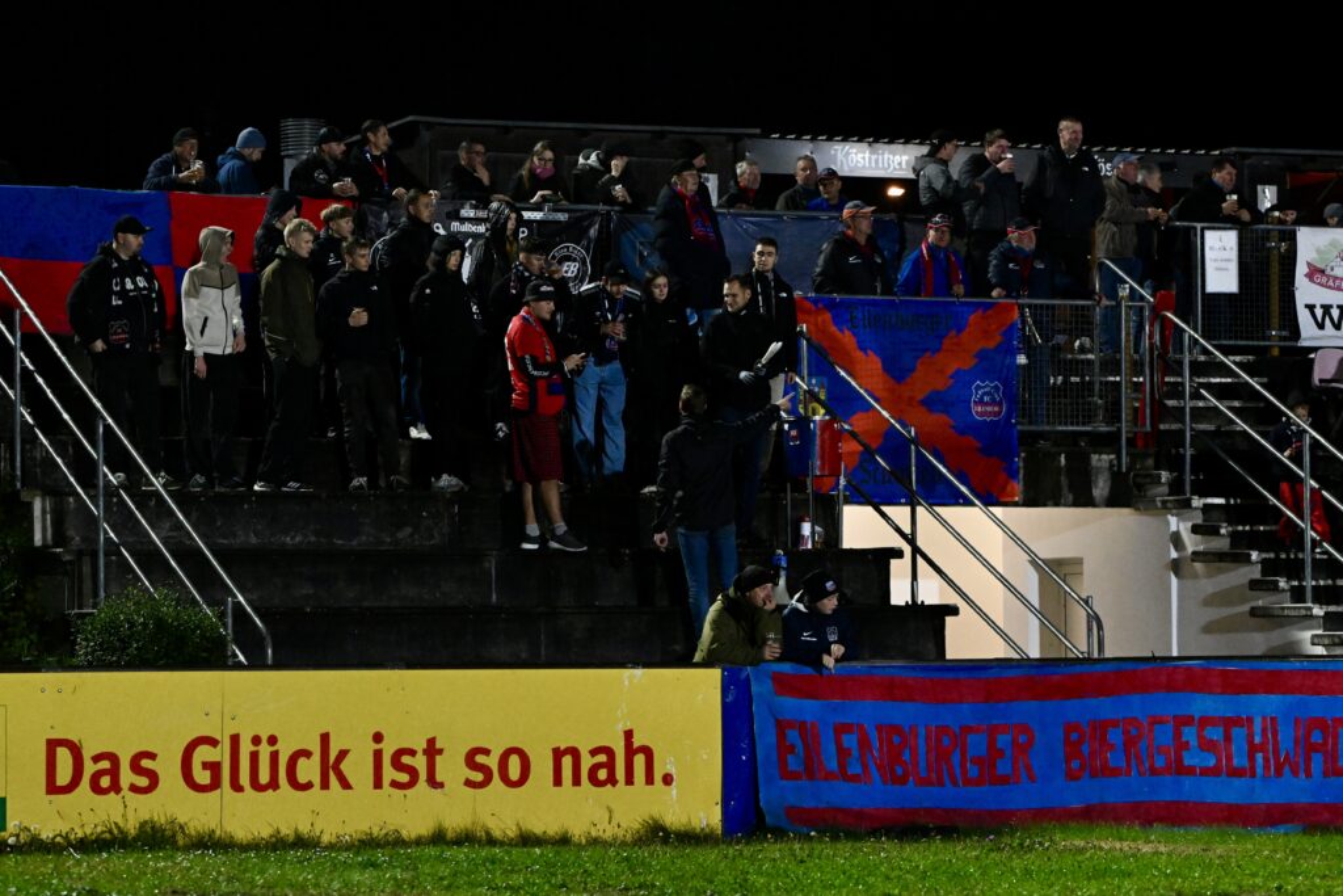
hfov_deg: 17.1
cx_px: 672
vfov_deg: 11.4
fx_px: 4477
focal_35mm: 120
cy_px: 448
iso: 8000
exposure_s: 1/640
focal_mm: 120
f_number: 4.5
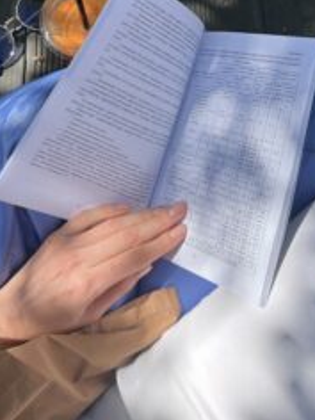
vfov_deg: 40.6
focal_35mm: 44
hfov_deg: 32.6
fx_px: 534
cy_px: 68
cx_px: 206
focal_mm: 5.7
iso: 50
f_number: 1.5
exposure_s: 1/1869
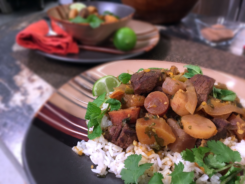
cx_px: 122
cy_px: 92
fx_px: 205
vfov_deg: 48.2
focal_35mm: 29
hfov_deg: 61.7
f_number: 2.2
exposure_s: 1/30
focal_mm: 4.15
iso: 80
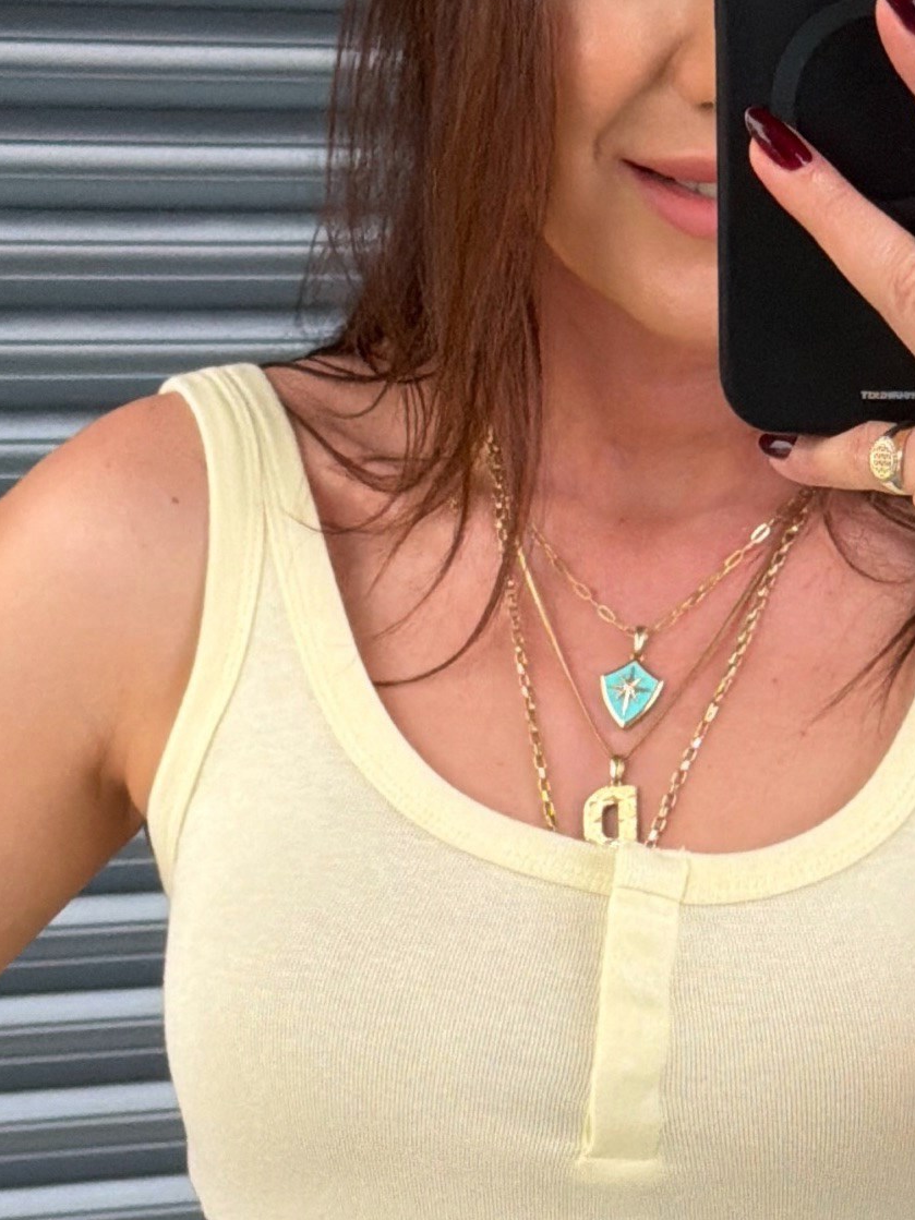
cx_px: 528
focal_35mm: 173
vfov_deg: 11.3
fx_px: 6098
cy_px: 1134
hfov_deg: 8.6
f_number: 1.78
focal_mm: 6.76
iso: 200
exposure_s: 1/60
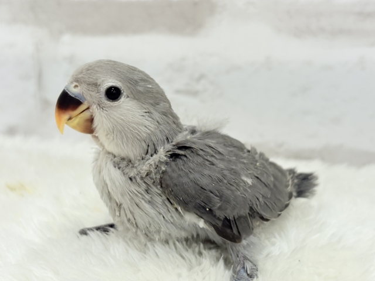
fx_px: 563
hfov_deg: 36.8
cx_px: 188
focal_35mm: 52
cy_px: 140
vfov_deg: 28.0
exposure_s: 1/100
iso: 100
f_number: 1.6
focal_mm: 5.96
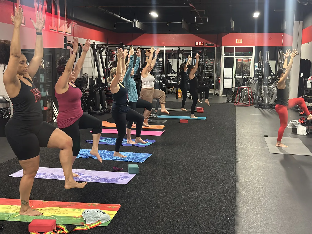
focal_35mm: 48
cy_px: 117
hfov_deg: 39.7
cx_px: 156
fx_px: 433
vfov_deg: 30.3
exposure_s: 1/40
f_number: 1.78
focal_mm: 6.86
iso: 500
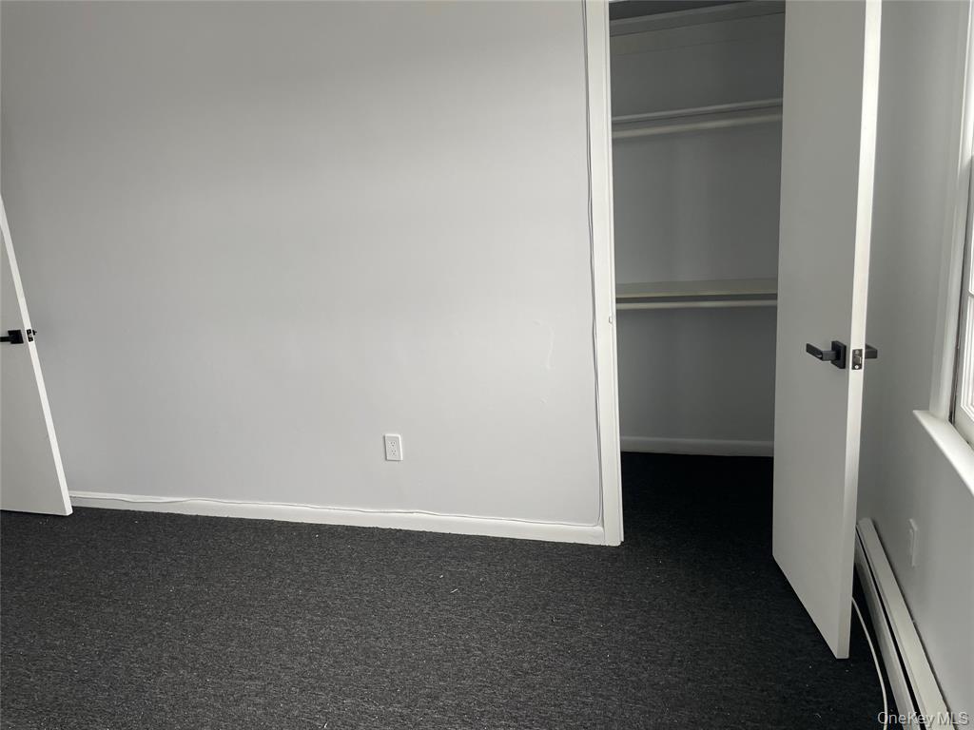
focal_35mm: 26
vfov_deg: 53.1
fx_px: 732
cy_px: 365
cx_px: 487
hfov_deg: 67.3
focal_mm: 4.2
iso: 100
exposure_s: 1/121
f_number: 1.6
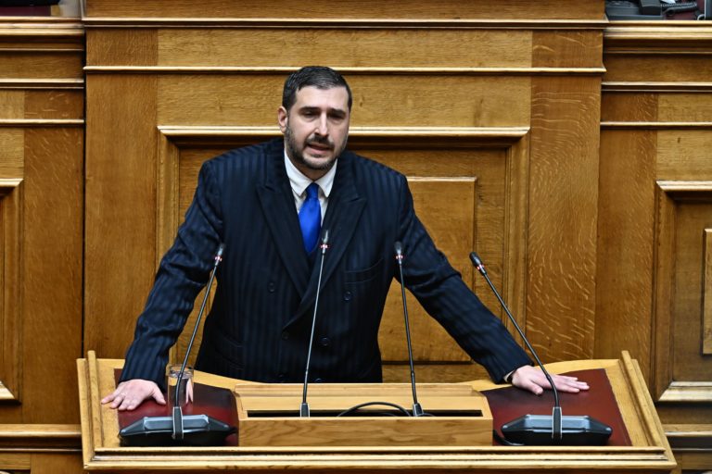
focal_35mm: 330
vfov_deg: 4.2
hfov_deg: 6.2
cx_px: 356
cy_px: 237
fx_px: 6526
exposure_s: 1/250
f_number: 6.3
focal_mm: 330
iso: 3600
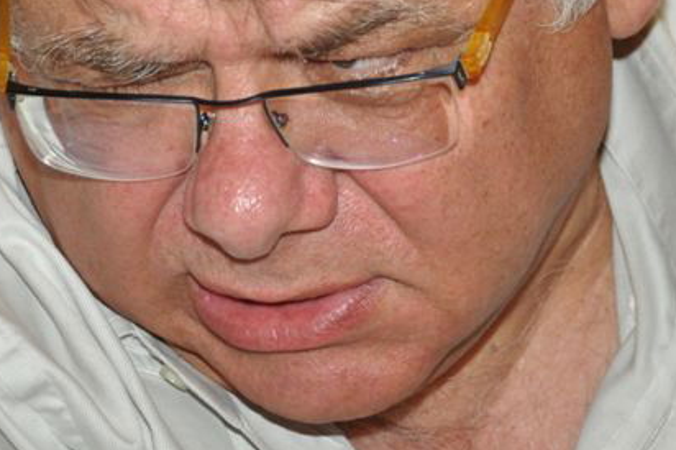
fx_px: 7341
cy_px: -25
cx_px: 290
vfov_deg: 3.5
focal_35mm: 391
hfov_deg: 5.3
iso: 800
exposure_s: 1/60
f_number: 5.3
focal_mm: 105
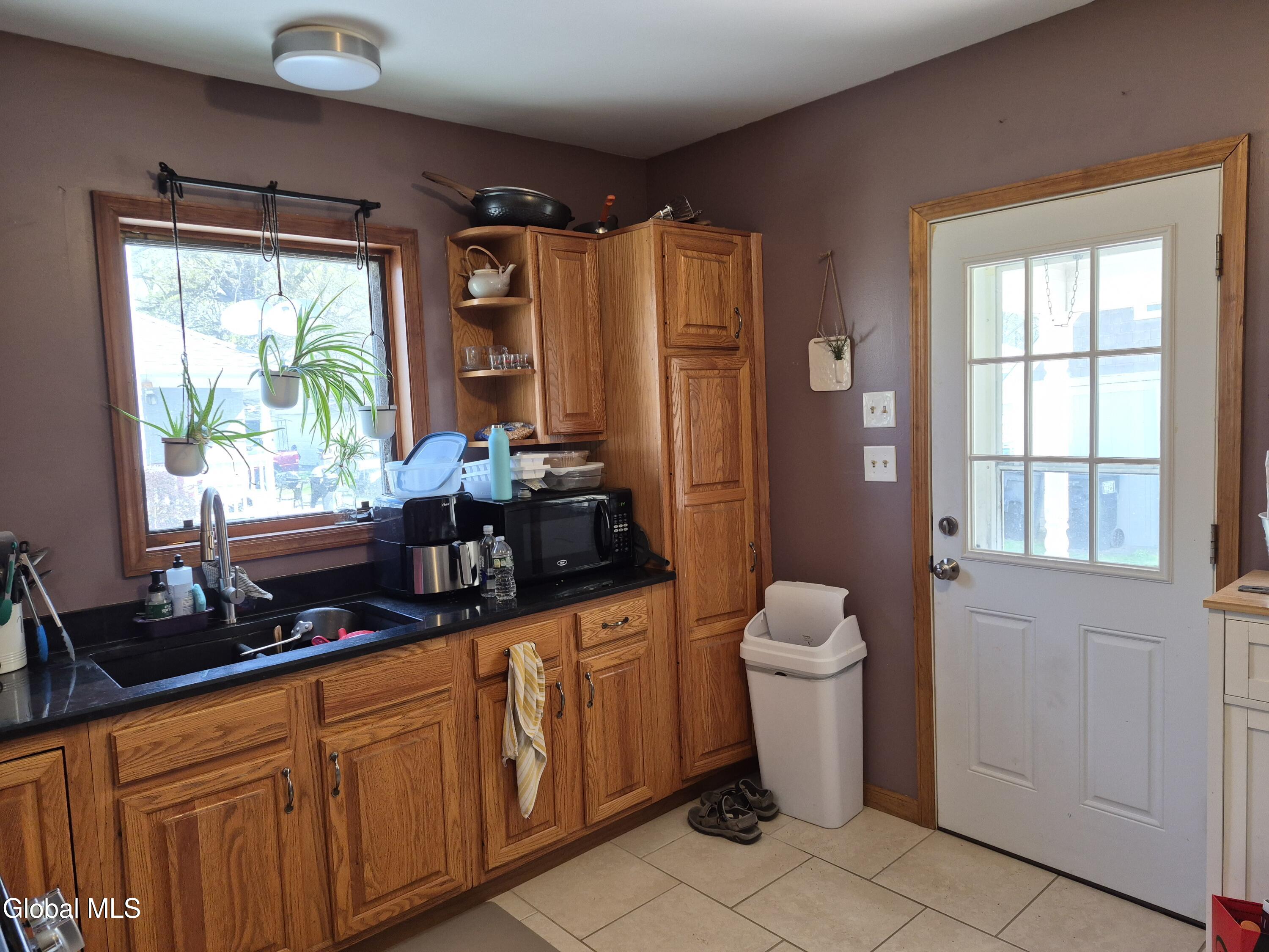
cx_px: 634
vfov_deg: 58.9
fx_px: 843
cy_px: 476
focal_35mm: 23
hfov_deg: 73.9
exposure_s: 1/120
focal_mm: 5.4
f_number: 1.8
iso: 200
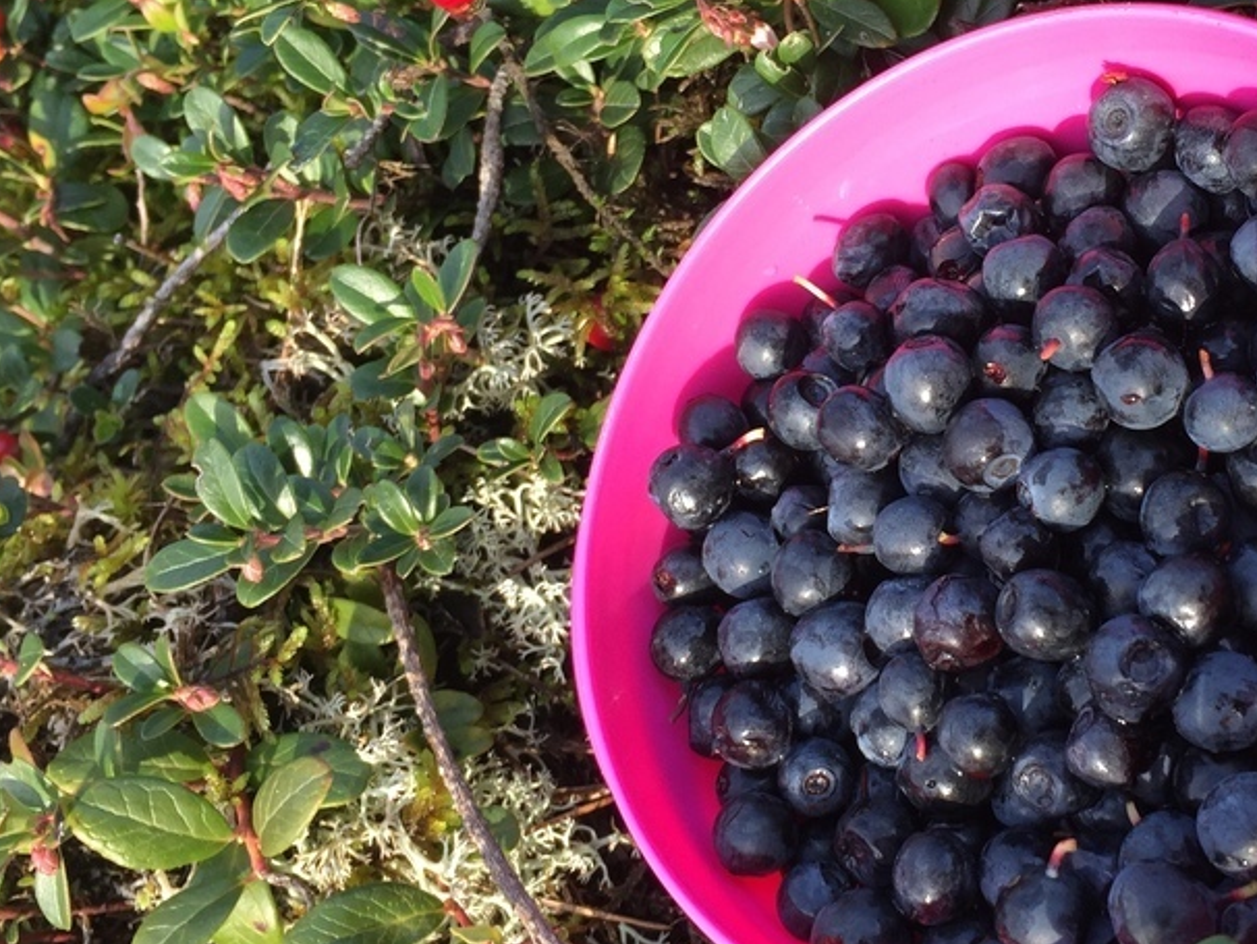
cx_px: 904
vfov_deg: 29.7
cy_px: 421
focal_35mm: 49
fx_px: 1780
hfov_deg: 38.1
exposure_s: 1/120
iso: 32
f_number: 2.2
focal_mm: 4.15
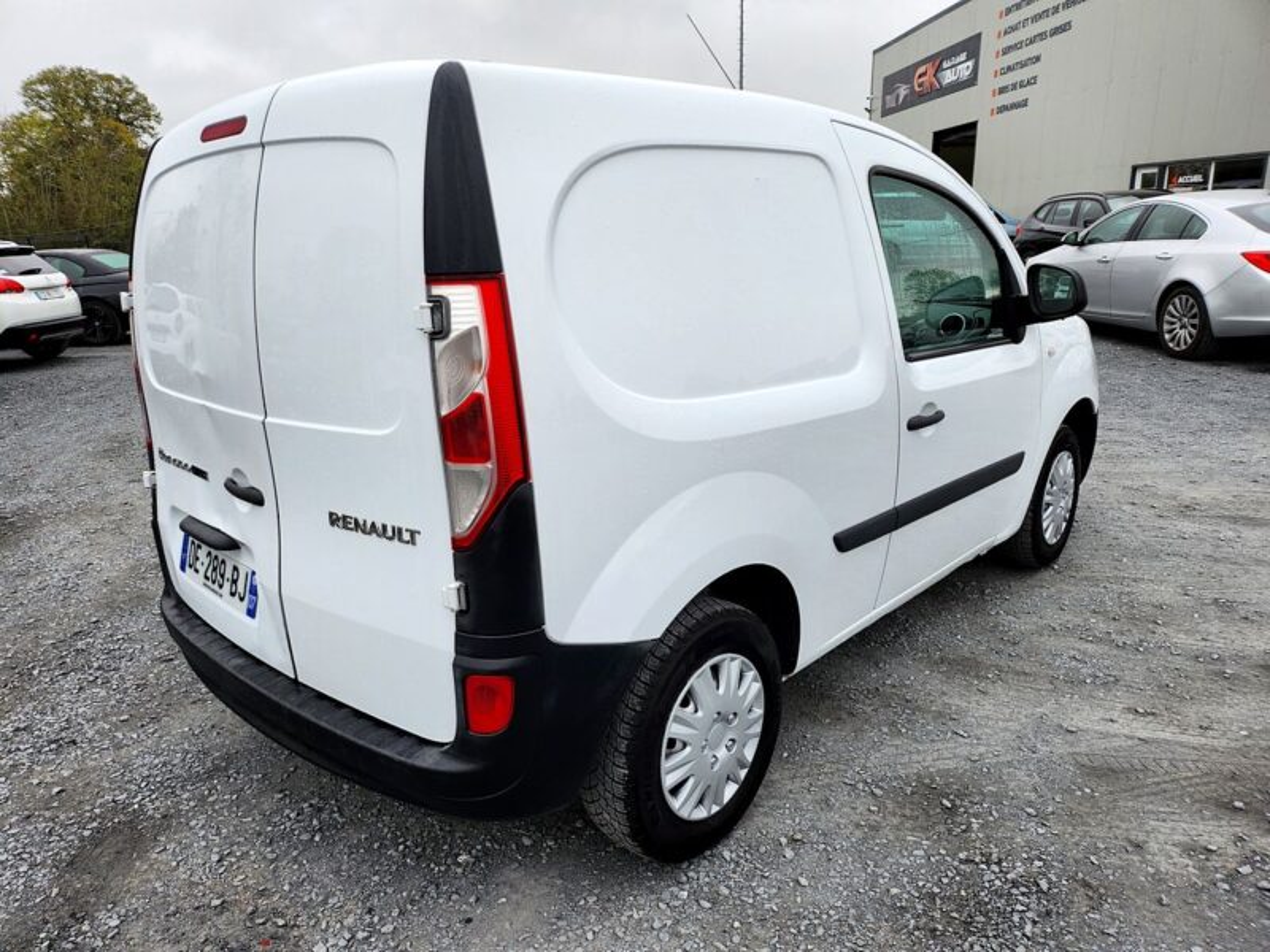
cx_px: 635
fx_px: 881
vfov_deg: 56.8
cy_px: 476
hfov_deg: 71.6
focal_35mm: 24
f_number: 1.8
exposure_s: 1/596
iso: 50
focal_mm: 5
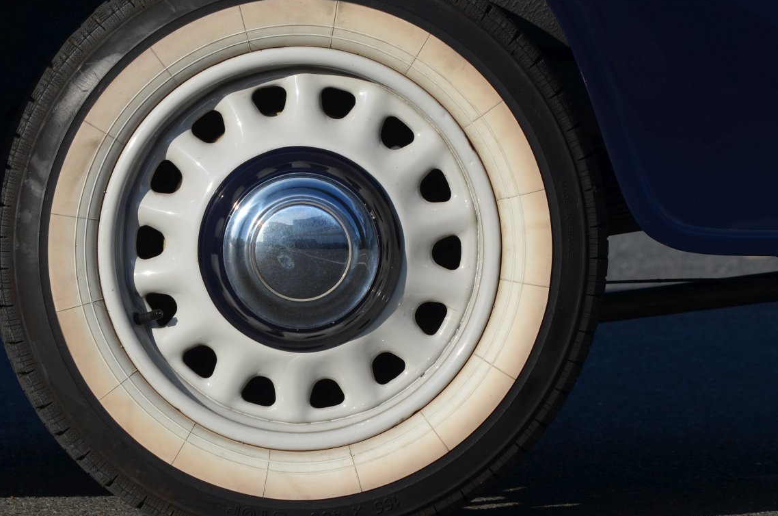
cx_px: 303
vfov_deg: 3.7
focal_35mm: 368
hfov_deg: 5.6
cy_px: 261
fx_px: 7933
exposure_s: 1/1000
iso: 200
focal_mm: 155
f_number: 8
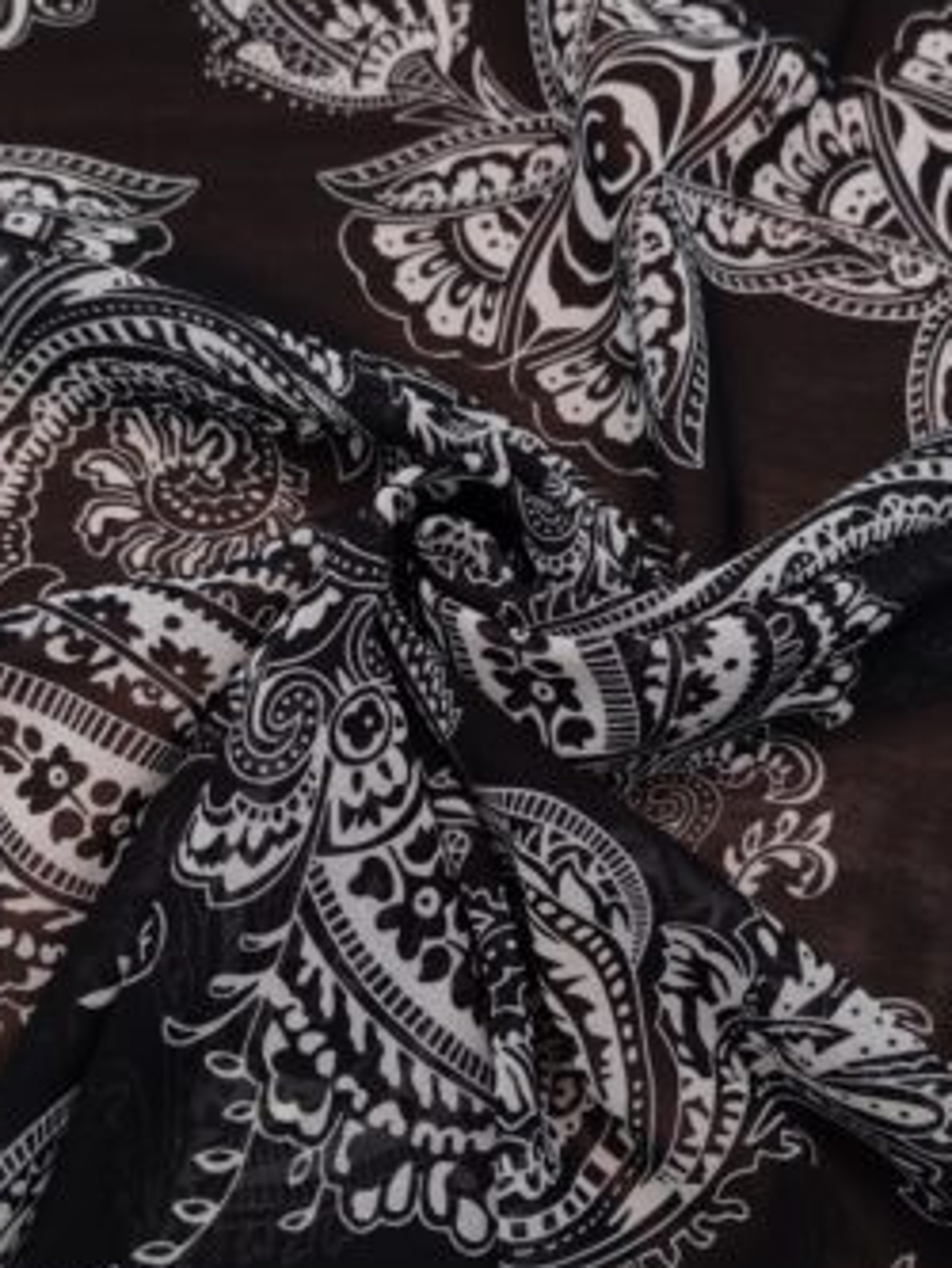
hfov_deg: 32.2
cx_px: 480
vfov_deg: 42.0
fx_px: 1649
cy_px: 594
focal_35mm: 45
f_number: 1.89
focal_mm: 5.43
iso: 200
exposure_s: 1/100
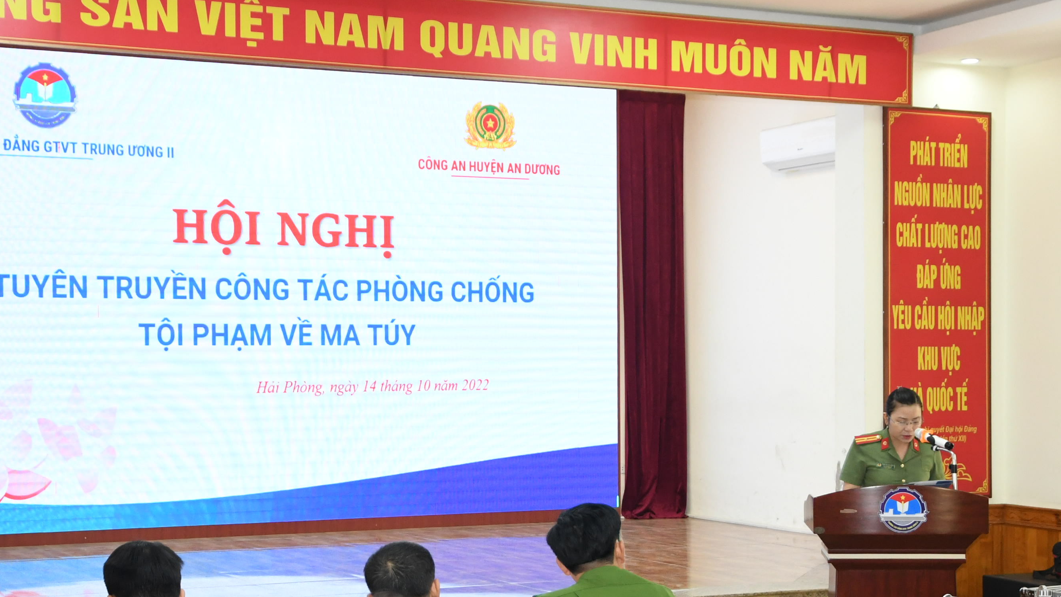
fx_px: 1800
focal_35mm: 64
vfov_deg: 18.8
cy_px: 388
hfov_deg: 32.8
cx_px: 542
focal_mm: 26
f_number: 4
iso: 1600
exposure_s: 1/200
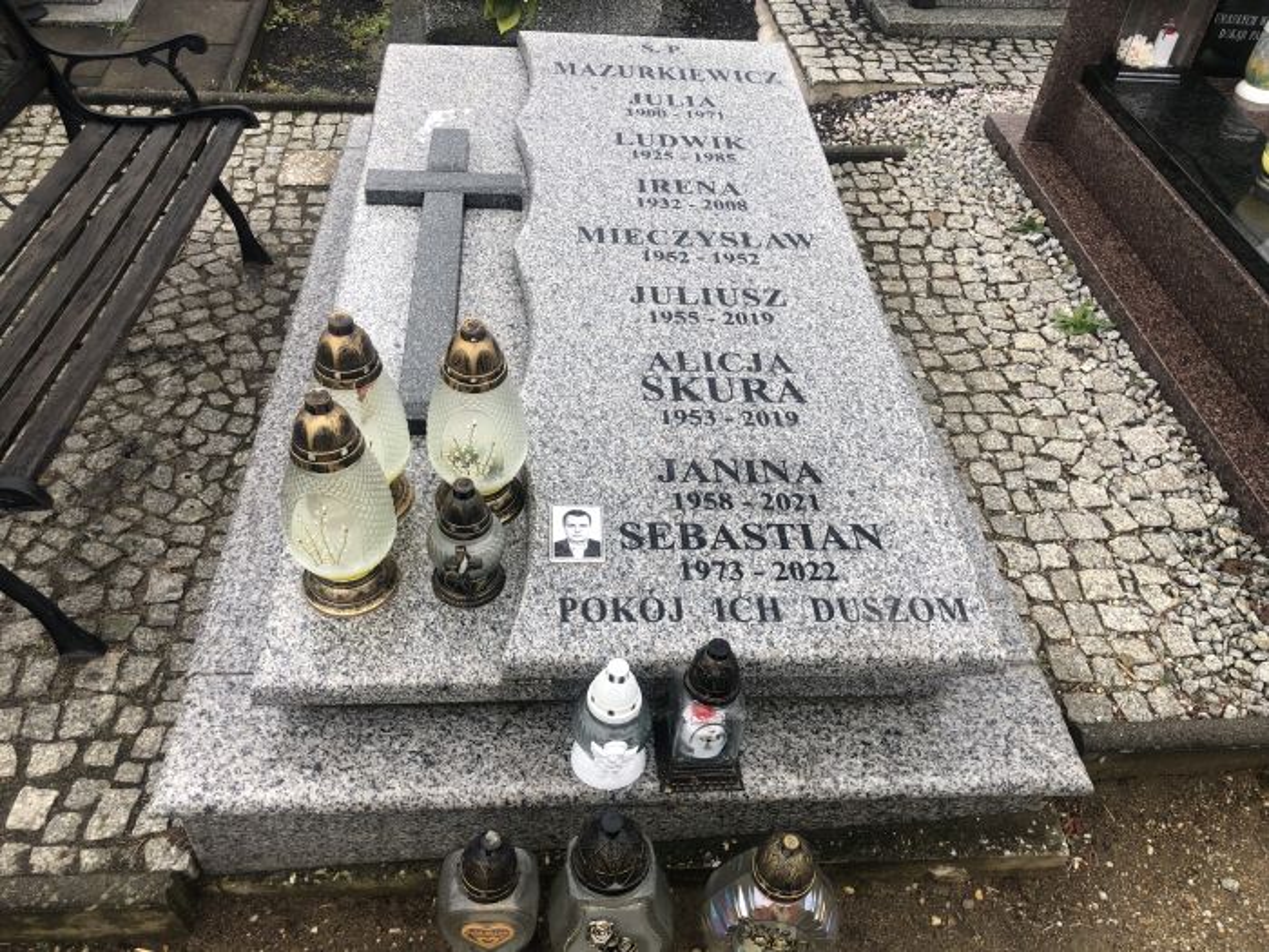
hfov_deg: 63.4
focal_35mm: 28
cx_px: 634
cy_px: 476
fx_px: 1026
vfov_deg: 49.7
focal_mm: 3.99
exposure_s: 1/167
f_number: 1.8
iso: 20
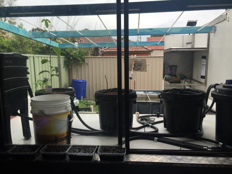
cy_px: 87
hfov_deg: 61.7
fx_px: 194
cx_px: 116
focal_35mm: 29
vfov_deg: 48.2
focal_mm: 4.15
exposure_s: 1/482
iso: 32
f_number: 2.2
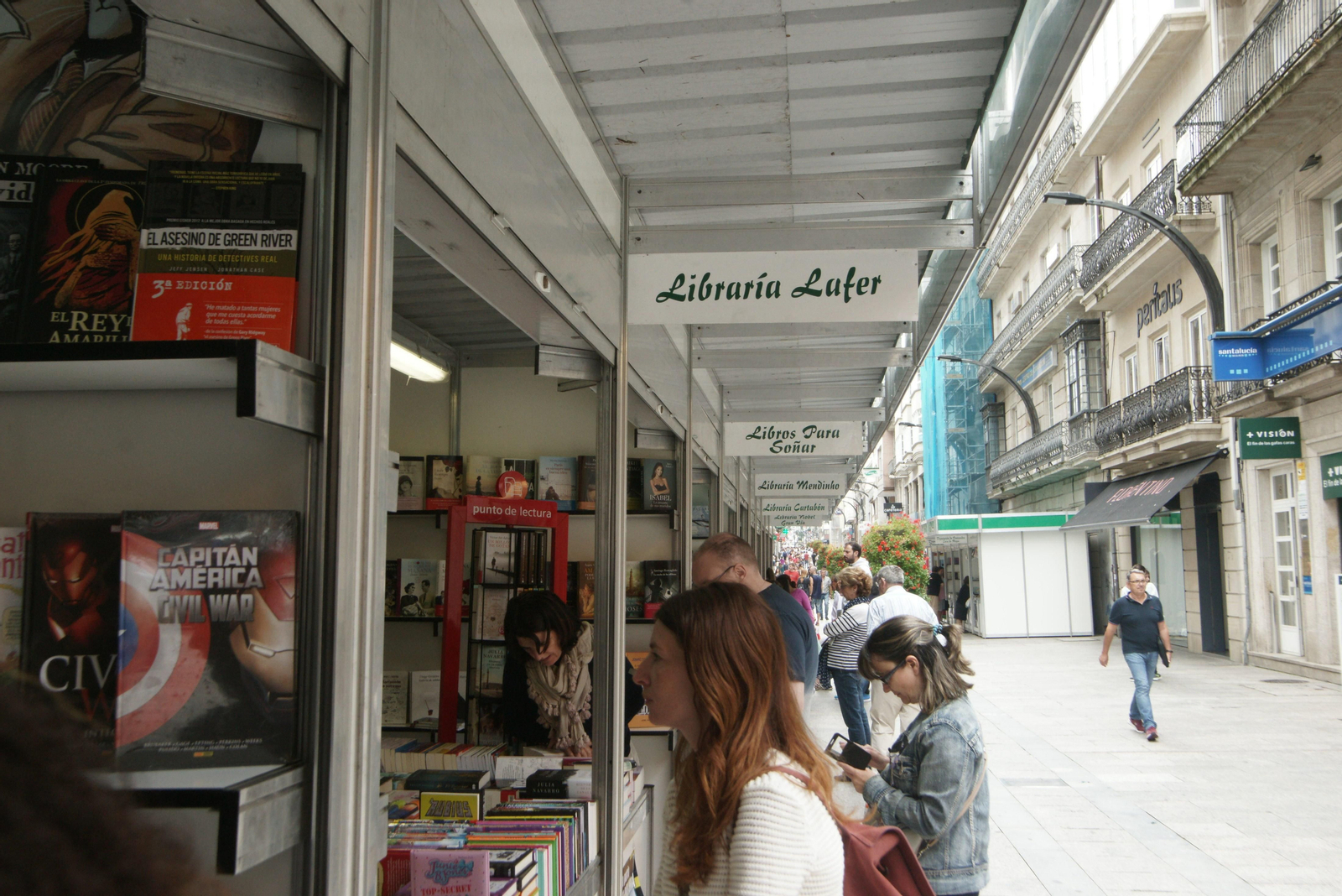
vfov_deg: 37.9
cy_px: 448
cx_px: 671
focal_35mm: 35
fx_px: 1305
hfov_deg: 54.4
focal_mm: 35
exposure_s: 1/125
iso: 800
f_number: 10
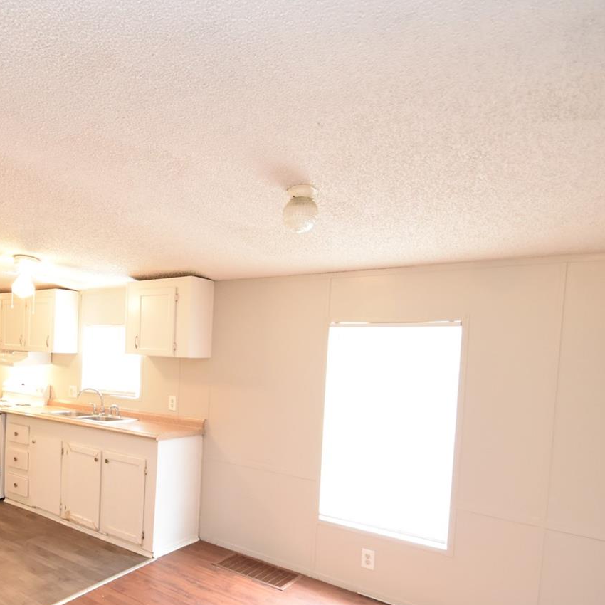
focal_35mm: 24
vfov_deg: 64.4
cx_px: 127
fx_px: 475
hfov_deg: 60.2
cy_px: 366
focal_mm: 10
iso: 2200
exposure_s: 1/60
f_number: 3.5
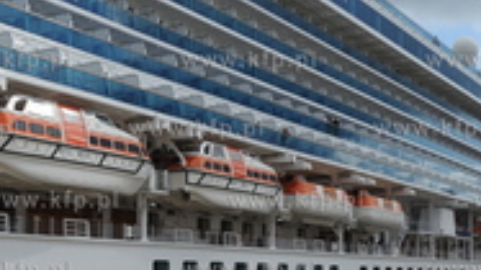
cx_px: 386
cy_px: 234
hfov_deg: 30.7
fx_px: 854
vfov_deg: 17.7
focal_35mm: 67
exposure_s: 1/640
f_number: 8
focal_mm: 30
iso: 200
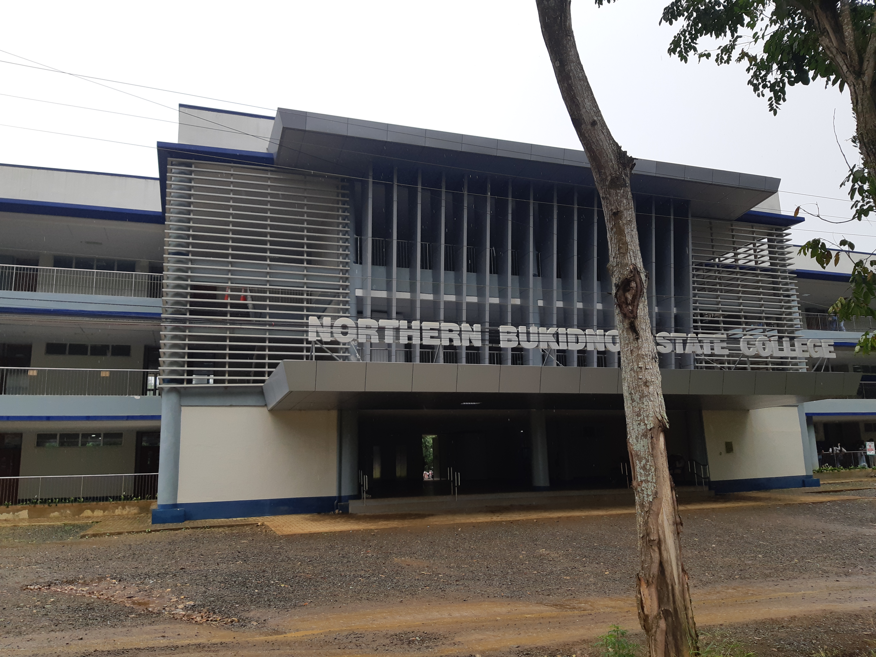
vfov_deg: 53.1
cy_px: 328
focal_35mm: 26
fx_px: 658
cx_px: 438
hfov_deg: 67.3
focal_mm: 3.93
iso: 40
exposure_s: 1/508
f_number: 1.7
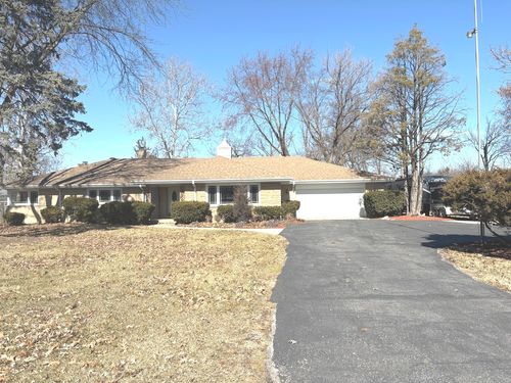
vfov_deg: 53.1
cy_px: 192
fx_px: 384
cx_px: 256
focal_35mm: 26
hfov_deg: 67.3
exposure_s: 1/3623
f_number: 1.6
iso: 50
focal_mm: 5.96
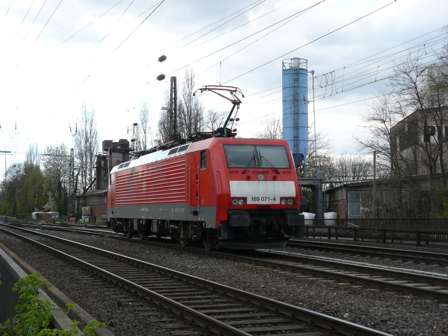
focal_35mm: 58
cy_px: 168
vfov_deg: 25.2
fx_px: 751
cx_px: 224
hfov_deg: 33.2
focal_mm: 9.6
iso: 100
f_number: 2.8
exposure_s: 1/640
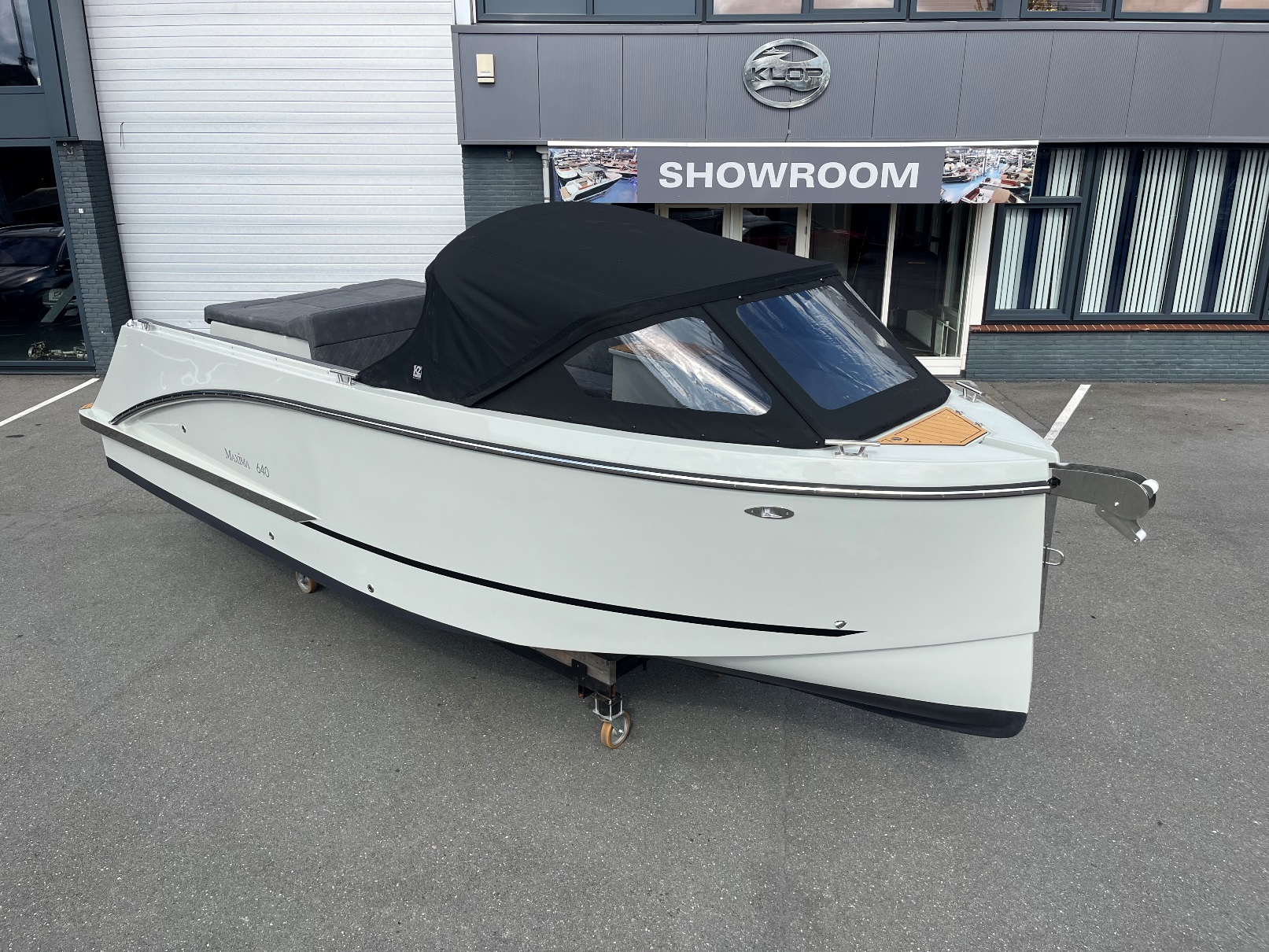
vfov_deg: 53.1
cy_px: 476
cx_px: 634
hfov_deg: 67.3
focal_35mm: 26
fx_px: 953
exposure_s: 1/2967
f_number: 1.6
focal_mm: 5.1
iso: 50
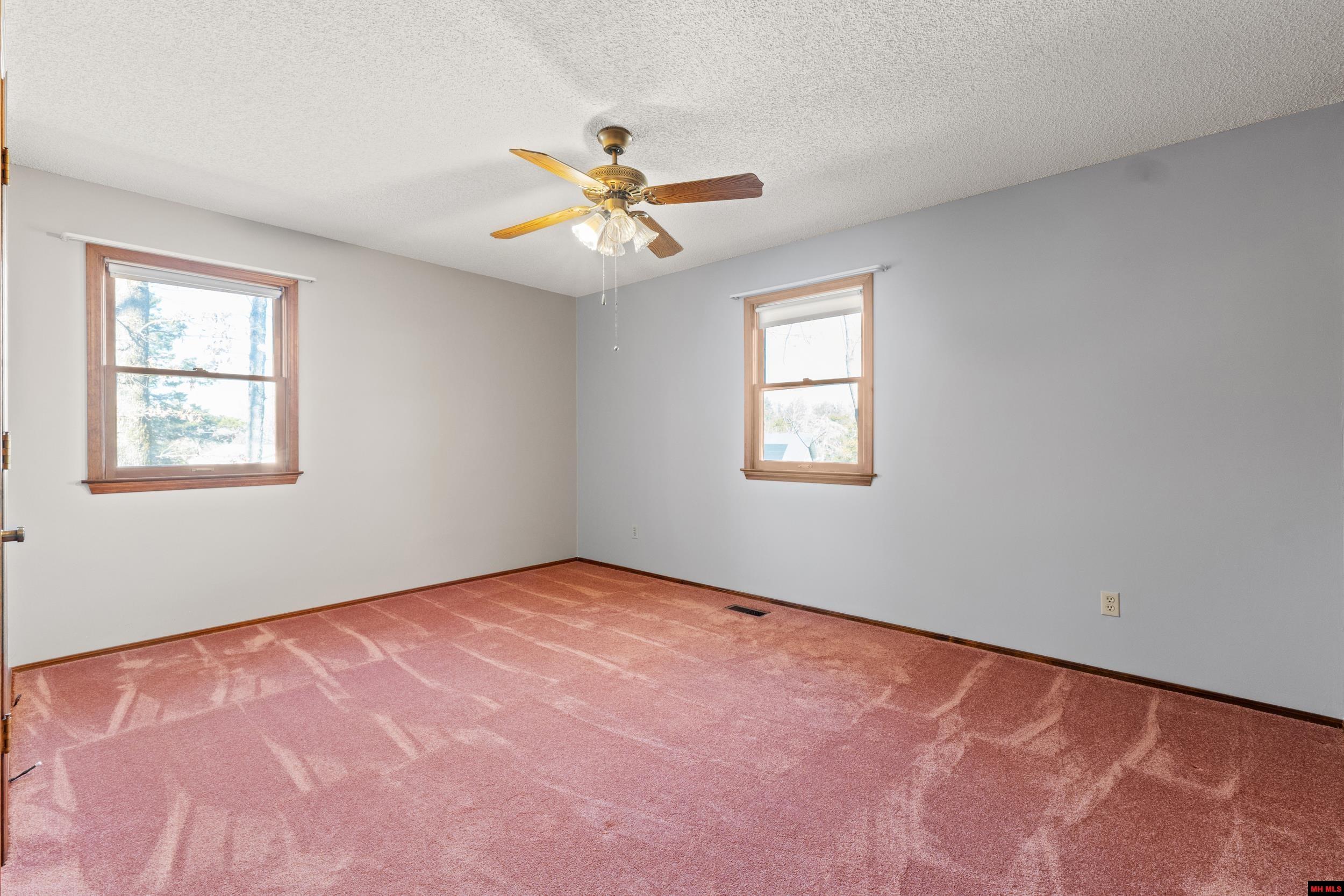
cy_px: 448
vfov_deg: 77.3
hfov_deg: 100.4
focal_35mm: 15
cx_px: 672
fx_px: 560
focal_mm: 10
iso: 320
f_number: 8
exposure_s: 1/1.67
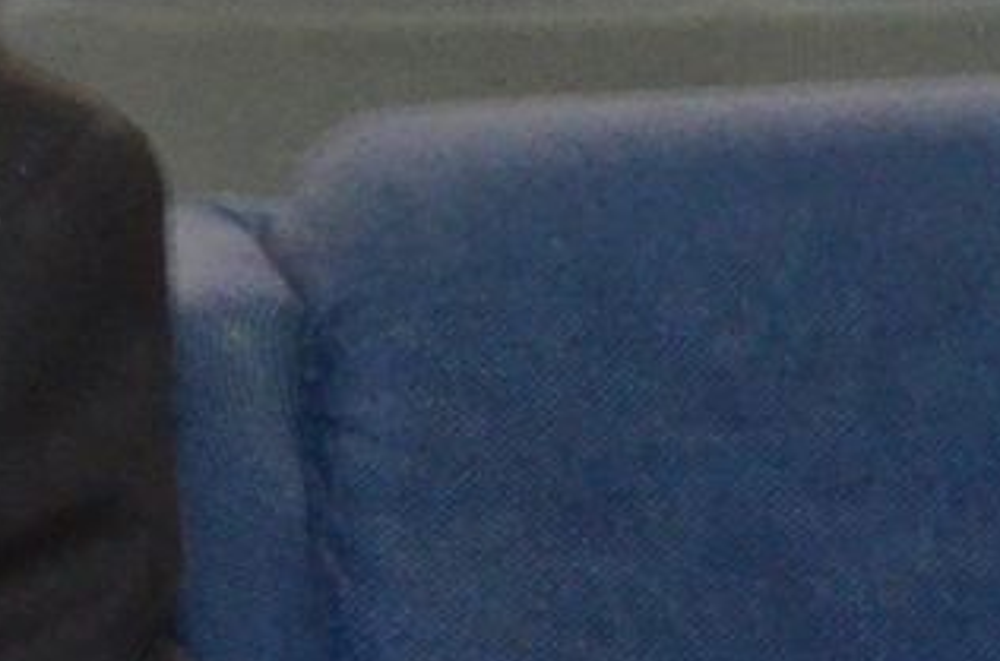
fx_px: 11831
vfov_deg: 3.2
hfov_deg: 4.5
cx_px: -2601
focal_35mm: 427
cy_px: 221
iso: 2500
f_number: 9
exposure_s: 1/60
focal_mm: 36
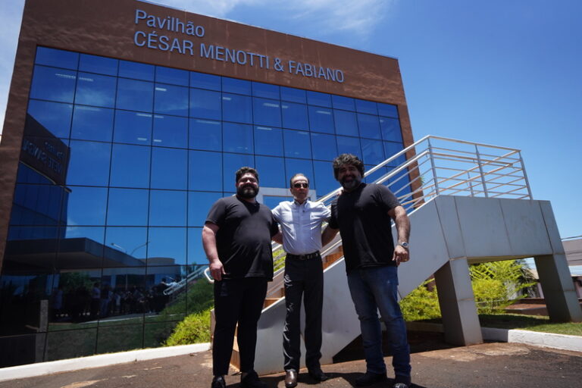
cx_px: 291
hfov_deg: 81.2
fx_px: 339
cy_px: 194
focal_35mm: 21
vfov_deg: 59.5
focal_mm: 21
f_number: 2.8
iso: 1000
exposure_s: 1/8000
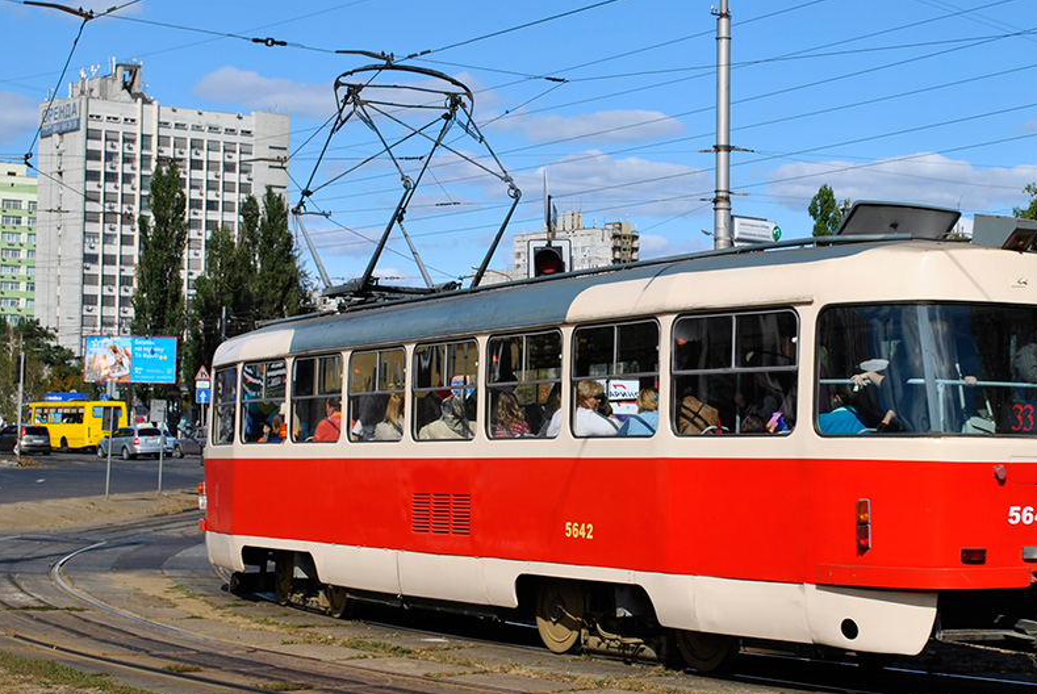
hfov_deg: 27.6
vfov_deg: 18.7
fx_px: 2105
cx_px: 656
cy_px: 315
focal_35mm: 73
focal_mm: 32
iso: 100
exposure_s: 1/320
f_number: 9
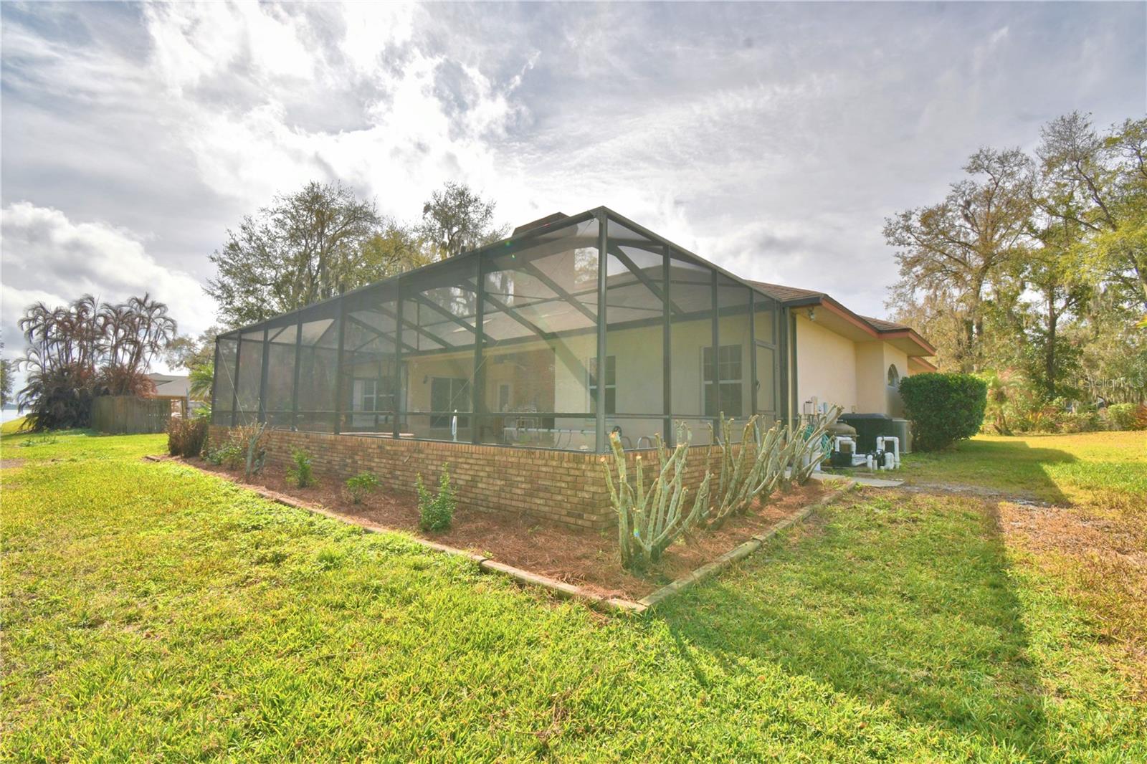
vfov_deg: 77.3
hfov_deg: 100.4
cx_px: 574
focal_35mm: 15
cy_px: 382
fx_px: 478
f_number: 13
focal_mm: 10
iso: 100
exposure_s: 1/250
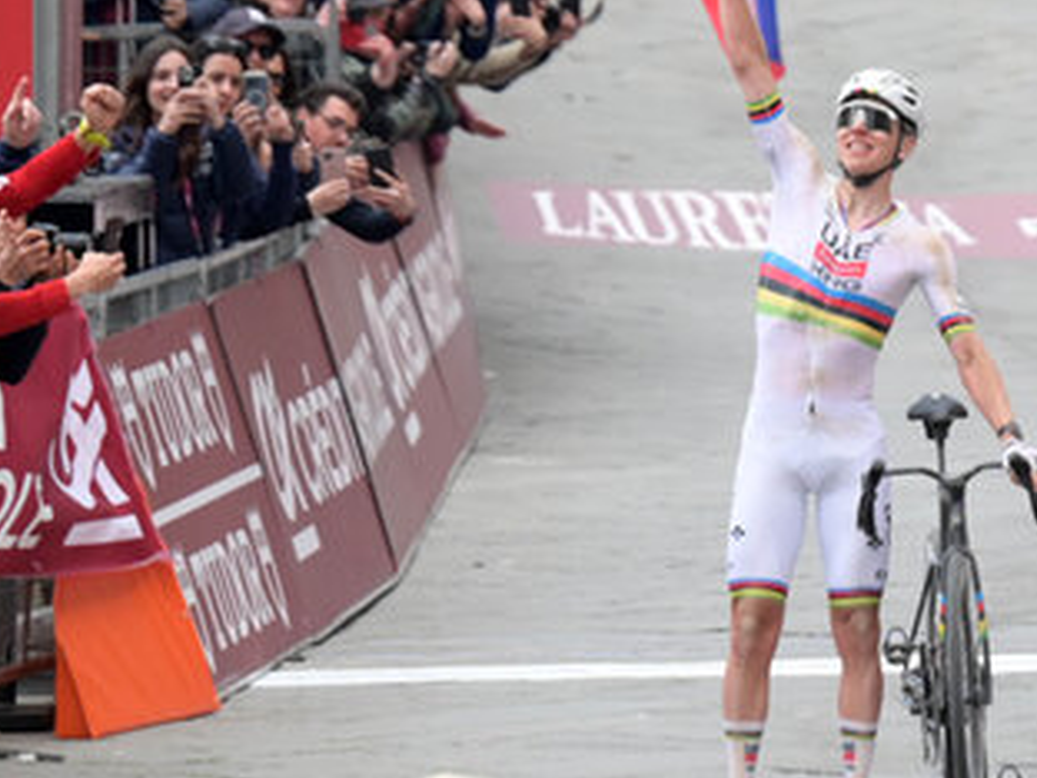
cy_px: -236
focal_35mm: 489
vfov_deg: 3.0
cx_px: 1064
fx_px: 14649
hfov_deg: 4.0
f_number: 3.2
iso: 1250
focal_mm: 155
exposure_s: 1/1000
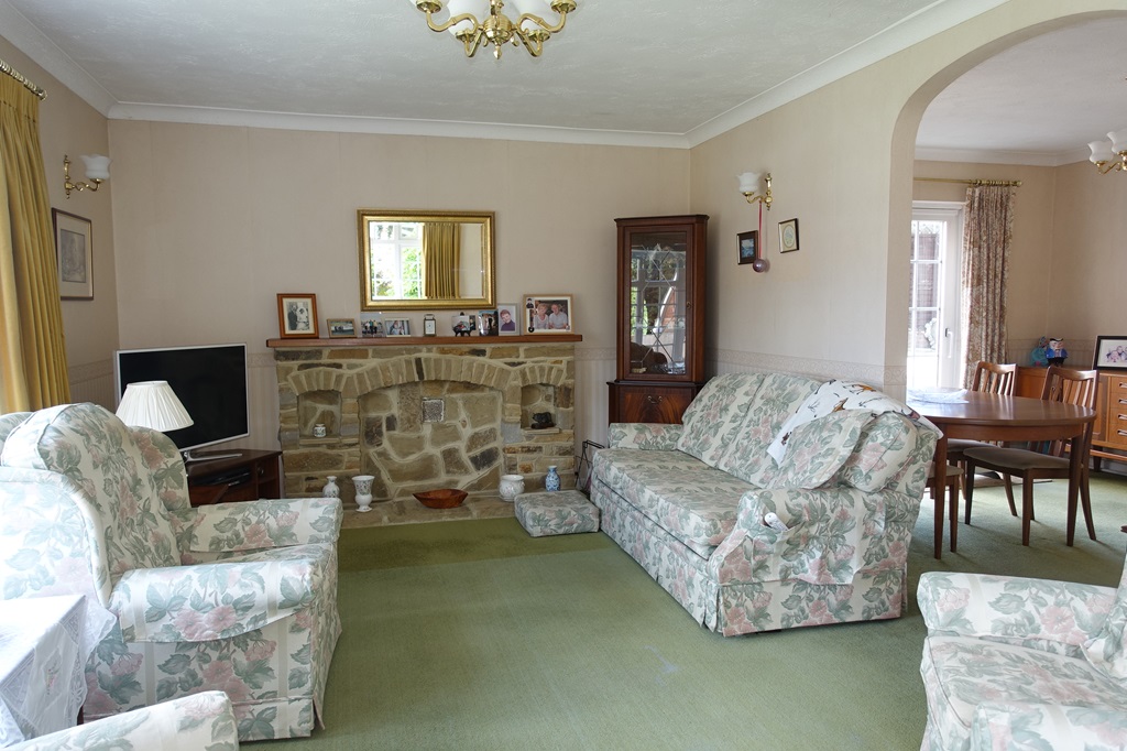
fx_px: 751
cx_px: 564
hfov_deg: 73.8
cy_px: 376
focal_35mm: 24
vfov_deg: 53.1
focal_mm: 8.8
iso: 125
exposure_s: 1/30
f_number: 2.5
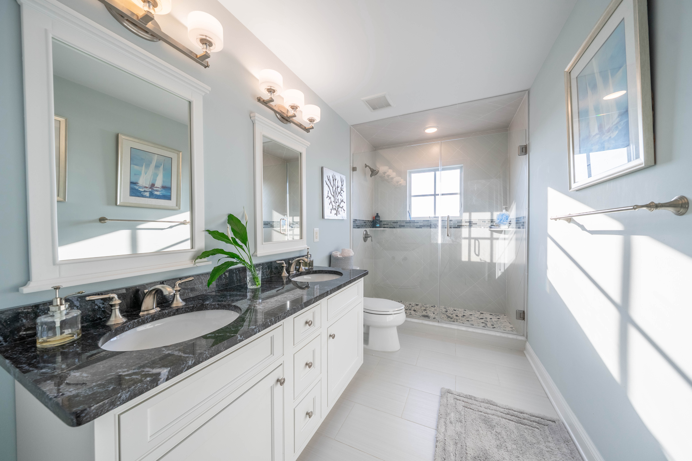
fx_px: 231
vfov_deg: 90.0
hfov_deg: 112.6
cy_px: 230
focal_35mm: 12
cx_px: 346
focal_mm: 12
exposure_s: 1/160
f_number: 8
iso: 500
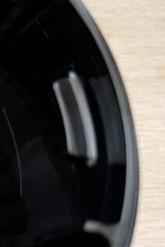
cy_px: 190
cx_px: -205
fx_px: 564
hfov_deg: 13.3
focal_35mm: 82
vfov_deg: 24.5
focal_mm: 6.9
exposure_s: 1/22.9
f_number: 1.68
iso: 2076
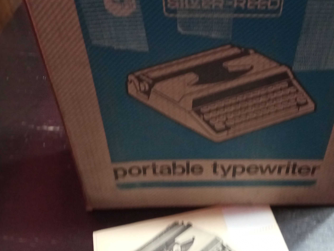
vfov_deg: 35.9
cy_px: 116
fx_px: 386
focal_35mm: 40
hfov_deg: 46.3
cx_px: 211
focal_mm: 3.79
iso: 897
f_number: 2.2
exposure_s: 1/25
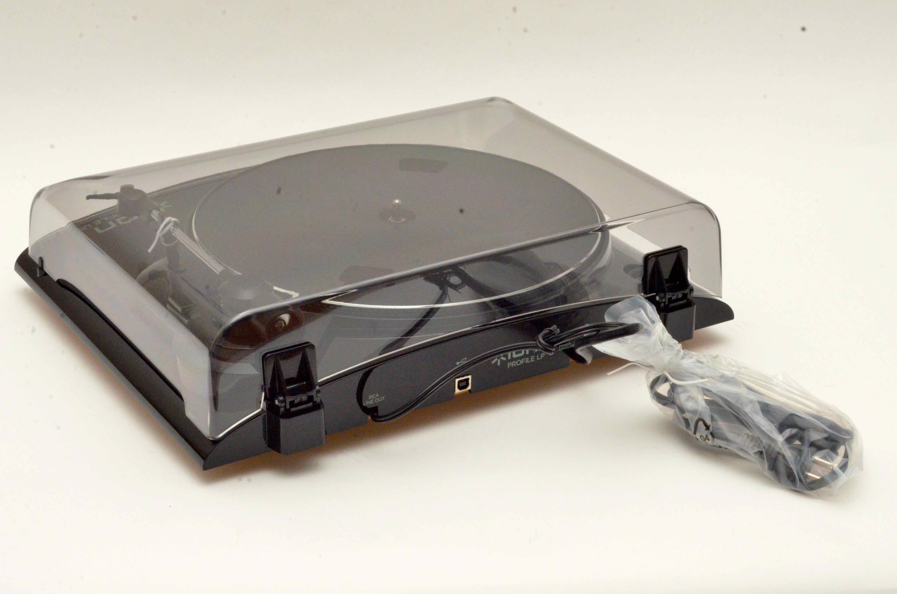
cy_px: 297
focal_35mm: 75
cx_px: 448
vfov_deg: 18.1
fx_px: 1865
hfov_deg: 27.0
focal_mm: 50
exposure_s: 1/200
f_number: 22
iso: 4000
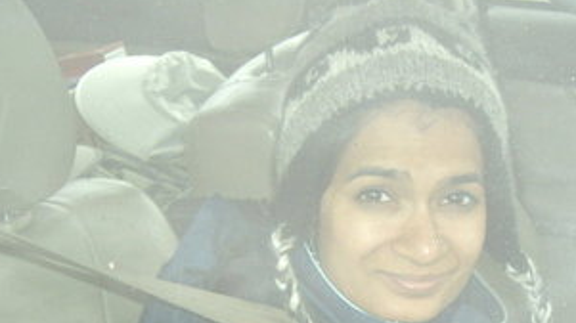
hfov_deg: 24.0
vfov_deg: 13.6
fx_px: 1343
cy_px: 296
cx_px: 398
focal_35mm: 88
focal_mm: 6.2
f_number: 2.7
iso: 200
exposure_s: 1/40
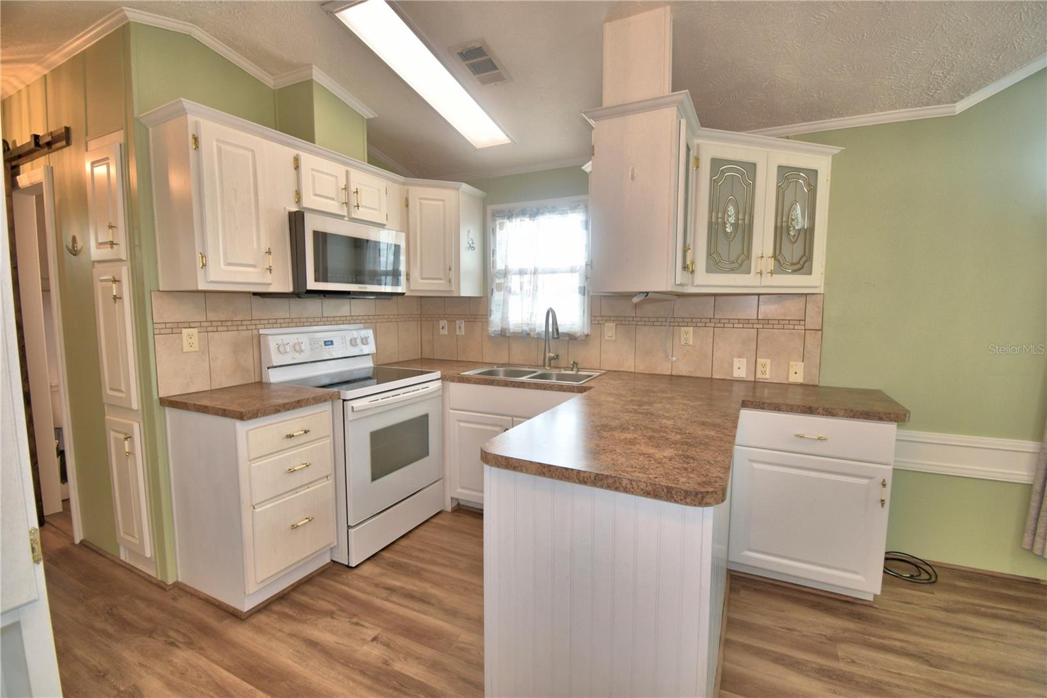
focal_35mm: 15
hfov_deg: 100.4
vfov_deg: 77.3
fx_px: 436
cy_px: 349
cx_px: 524
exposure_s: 1/50
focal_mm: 10
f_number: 4.5
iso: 200
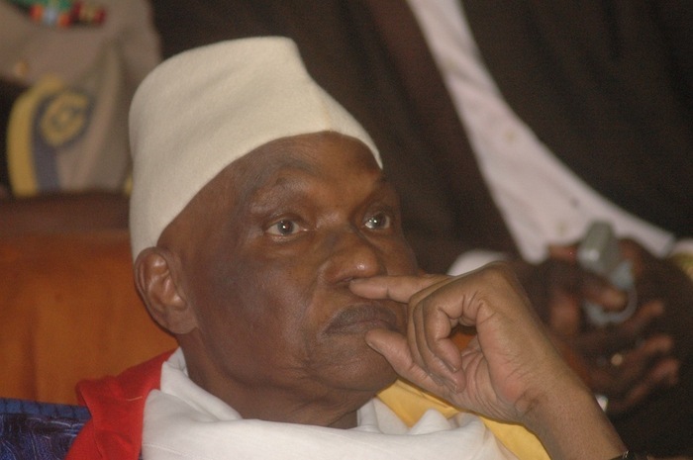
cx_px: 346
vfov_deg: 4.6
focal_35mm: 300
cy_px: 230
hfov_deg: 6.9
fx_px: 5768
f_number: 5.6
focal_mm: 200
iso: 1250
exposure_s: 1/60
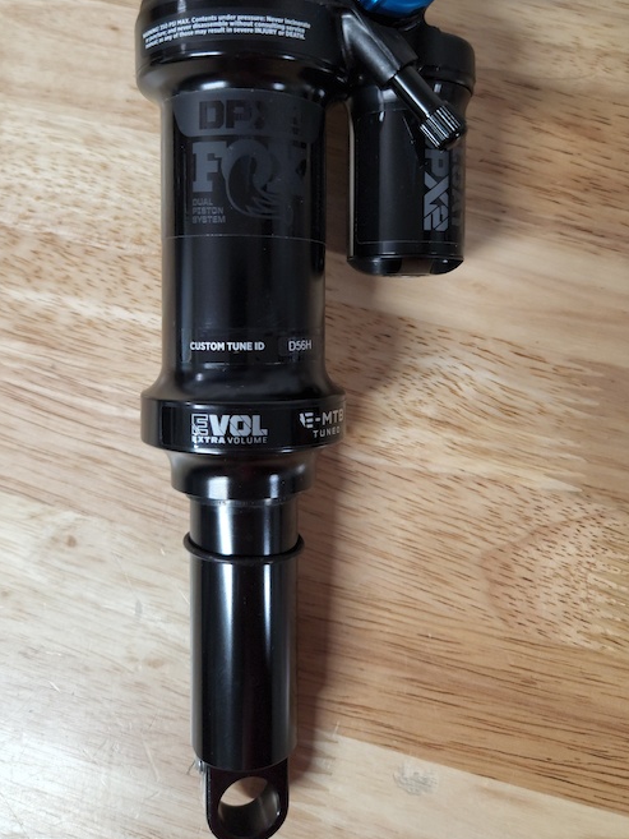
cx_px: 300
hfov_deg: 49.7
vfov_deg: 62.9
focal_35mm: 28
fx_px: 678
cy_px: 337
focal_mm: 5.4
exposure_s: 1/60
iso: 125
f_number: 1.8
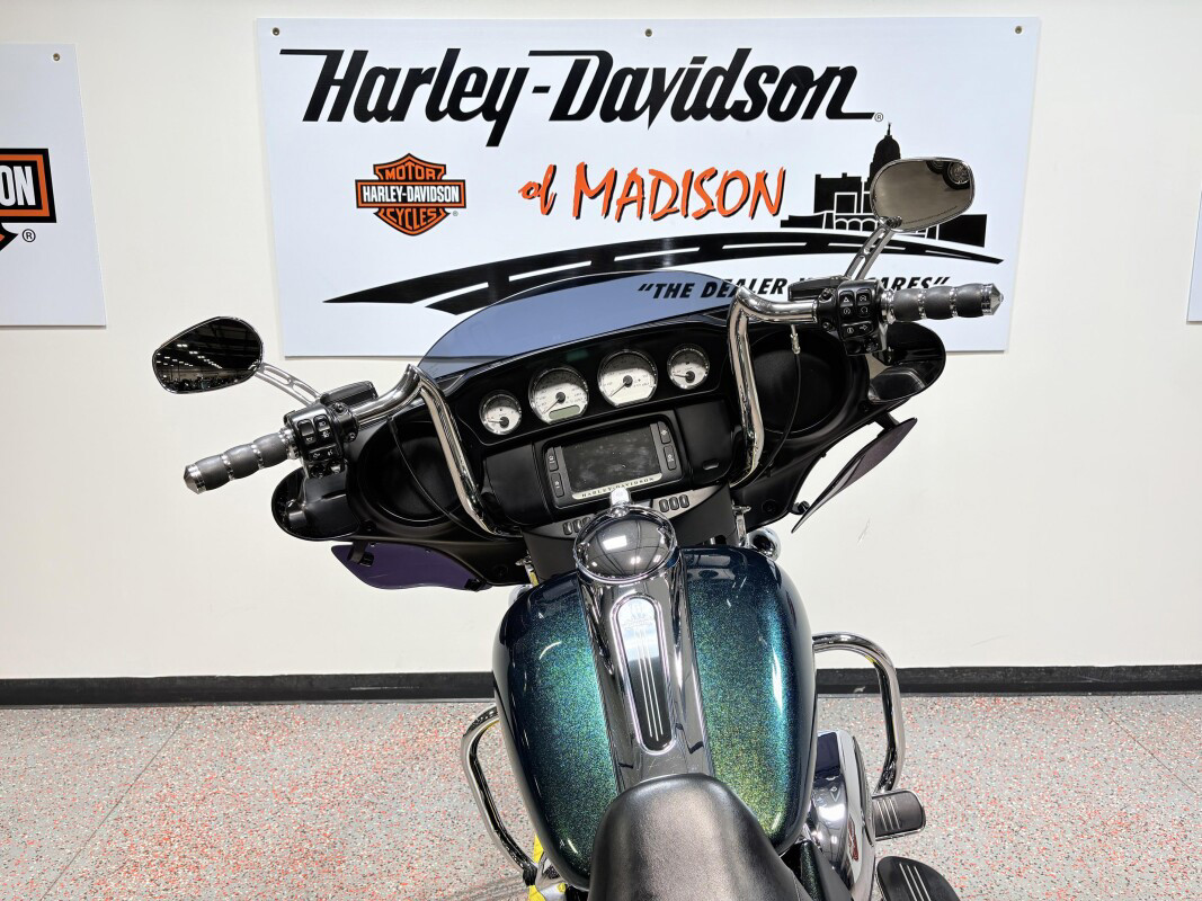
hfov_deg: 67.3
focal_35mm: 26
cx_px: 601
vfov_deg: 53.1
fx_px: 903
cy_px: 450
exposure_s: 1/120
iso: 40
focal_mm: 5.96
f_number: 1.6
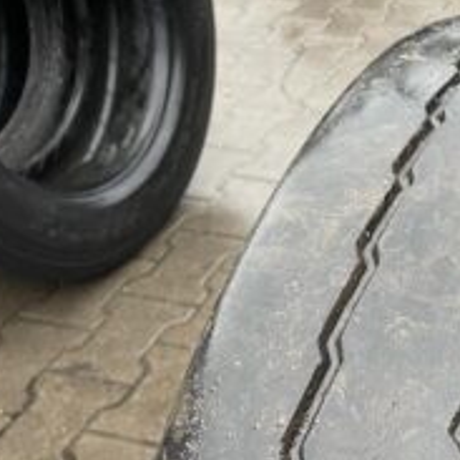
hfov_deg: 28.8
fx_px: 812
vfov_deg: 31.0
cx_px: 503
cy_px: 353
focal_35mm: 54
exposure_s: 1/98
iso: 125
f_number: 1.6
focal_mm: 4.2
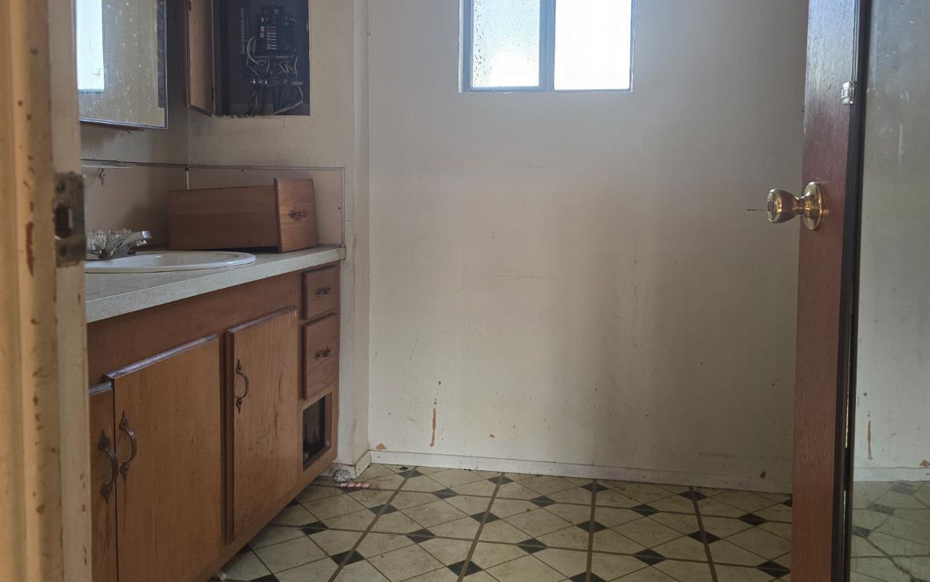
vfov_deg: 41.7
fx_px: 760
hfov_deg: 62.9
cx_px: 490
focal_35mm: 30
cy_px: 241
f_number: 1.7
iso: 160
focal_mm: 6.3
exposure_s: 1/180
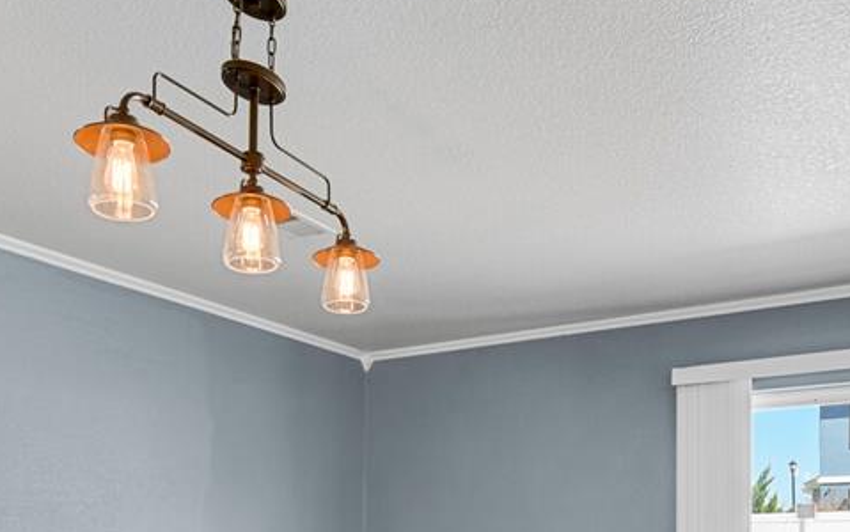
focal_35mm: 37
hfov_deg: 52.7
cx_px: 403
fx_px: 858
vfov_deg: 31.5
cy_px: 550
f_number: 8
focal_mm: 17
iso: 5600
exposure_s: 1/20
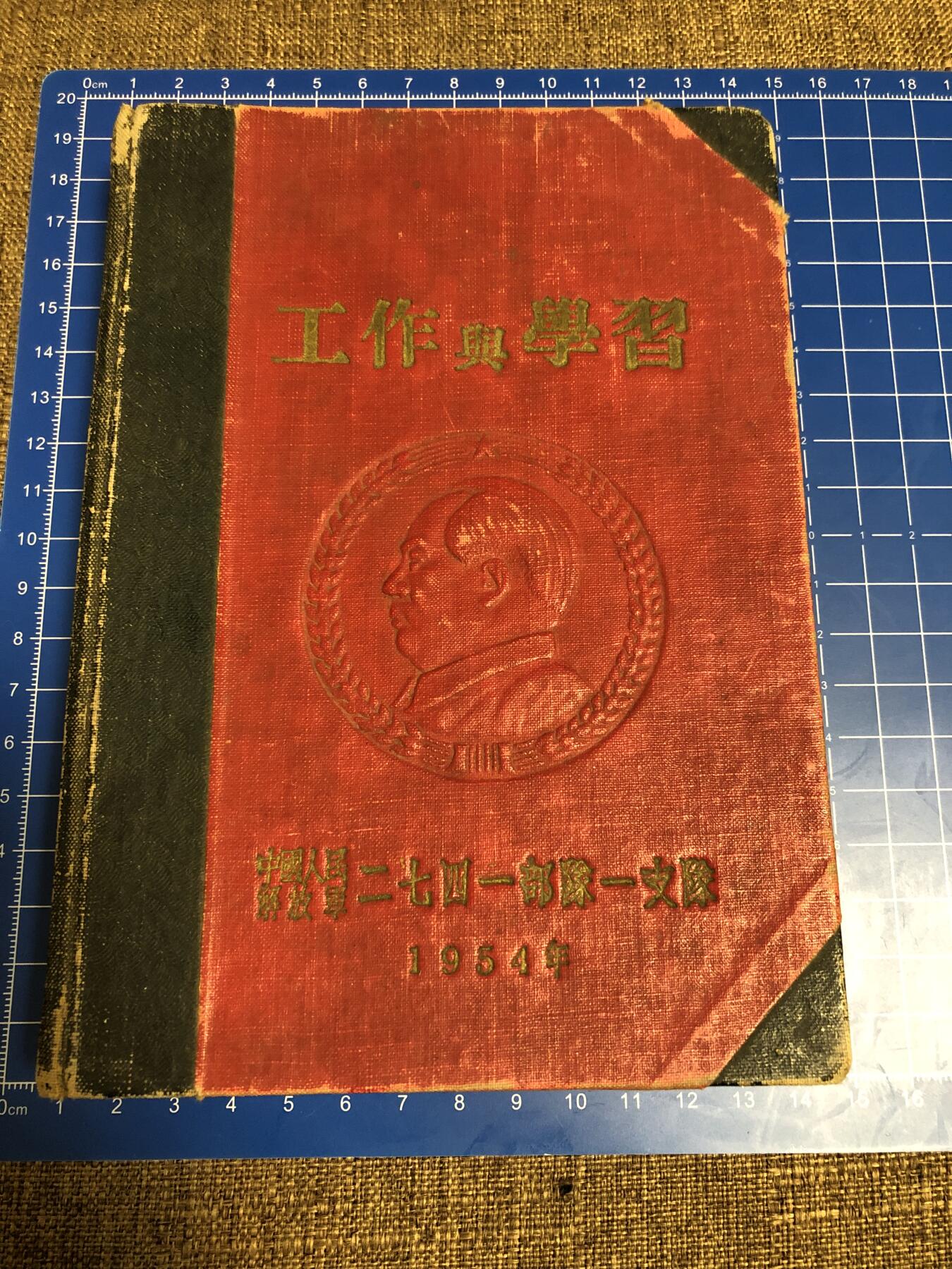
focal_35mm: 28
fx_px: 1027
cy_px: 634
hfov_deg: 49.7
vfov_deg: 63.4
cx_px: 476
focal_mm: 4
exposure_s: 1/9
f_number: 1.8
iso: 100
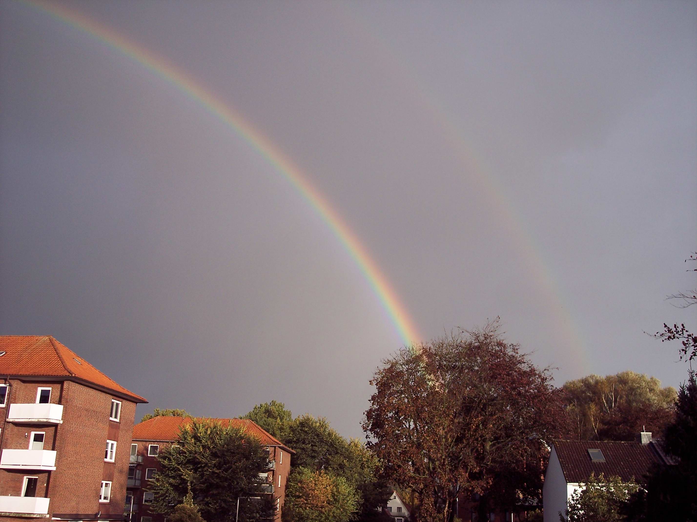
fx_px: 785
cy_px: 261
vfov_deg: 36.8
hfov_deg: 47.9
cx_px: 348
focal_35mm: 39
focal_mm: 8
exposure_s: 1/500
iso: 100
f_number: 3.4
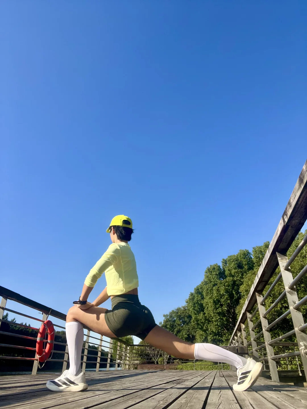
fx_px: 272
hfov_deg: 58.9
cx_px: 154
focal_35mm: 23
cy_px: 204
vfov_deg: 73.9
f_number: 2.2
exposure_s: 1/1316
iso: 32
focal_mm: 2.71
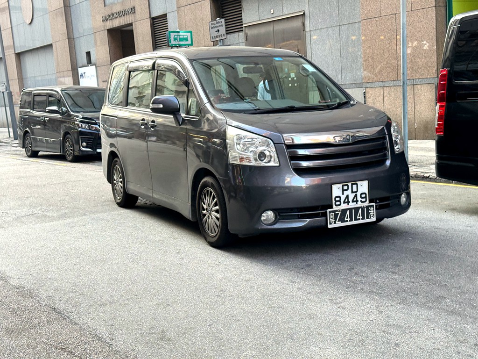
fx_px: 663
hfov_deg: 39.7
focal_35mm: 48
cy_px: 180
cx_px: 239
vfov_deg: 30.3
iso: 100
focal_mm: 6.86
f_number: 1.78
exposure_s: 1/94
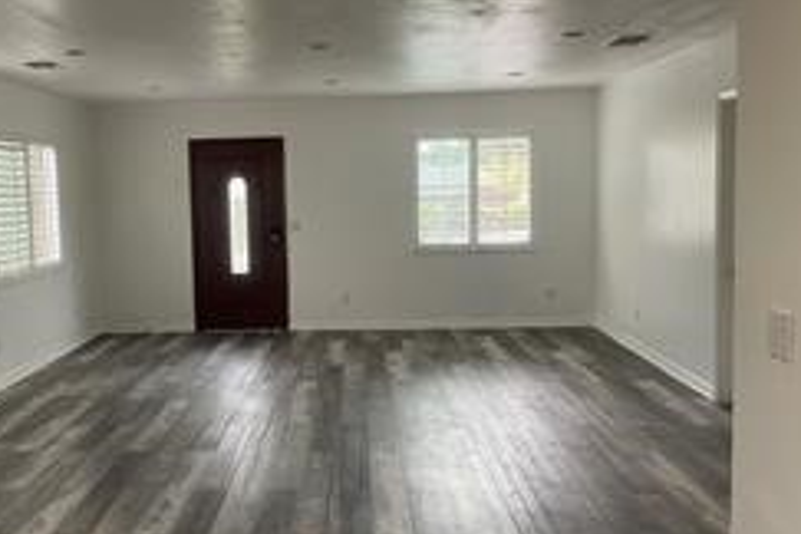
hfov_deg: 50.0
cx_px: 279
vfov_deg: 35.0
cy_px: 257
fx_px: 845
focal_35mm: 38
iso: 125
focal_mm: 5.1
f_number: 1.6
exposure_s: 1/70
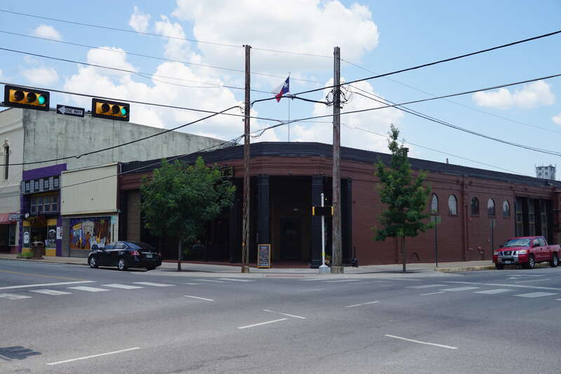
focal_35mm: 39
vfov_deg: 34.2
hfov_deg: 49.6
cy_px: 187
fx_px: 608
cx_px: 280
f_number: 11
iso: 100
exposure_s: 1/125
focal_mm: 26
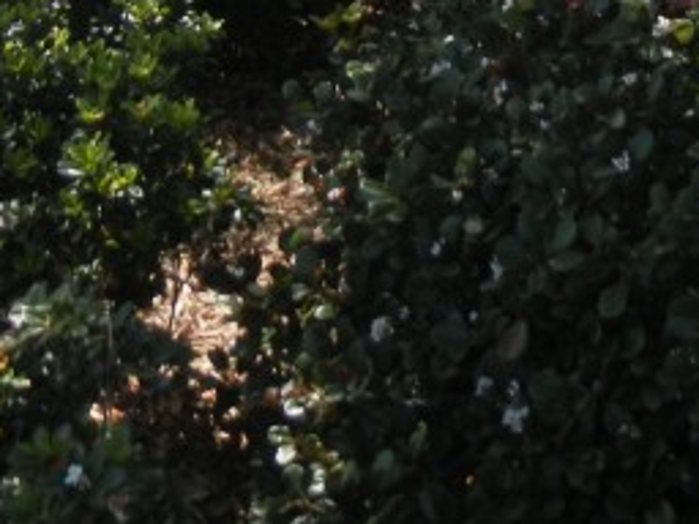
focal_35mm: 120
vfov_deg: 11.3
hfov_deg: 16.3
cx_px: 565
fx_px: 2423
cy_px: -467
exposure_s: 1/690
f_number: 3.5
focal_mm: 5.4
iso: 160
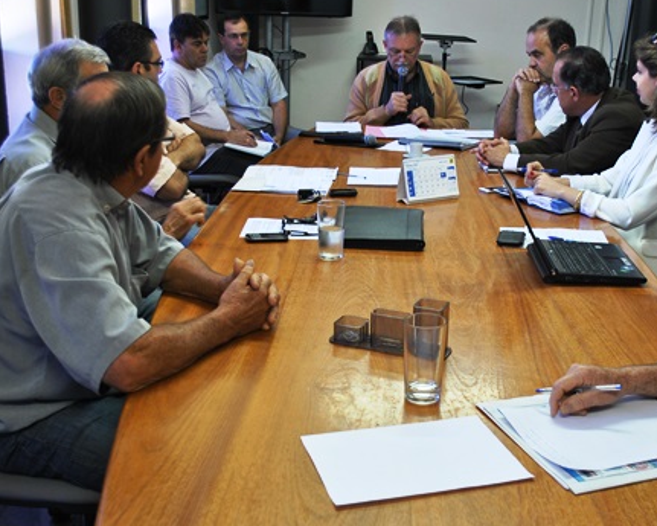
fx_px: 895
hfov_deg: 40.2
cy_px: 279
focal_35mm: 46
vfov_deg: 32.7
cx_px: 387
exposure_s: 1/30
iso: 250
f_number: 4
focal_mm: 22
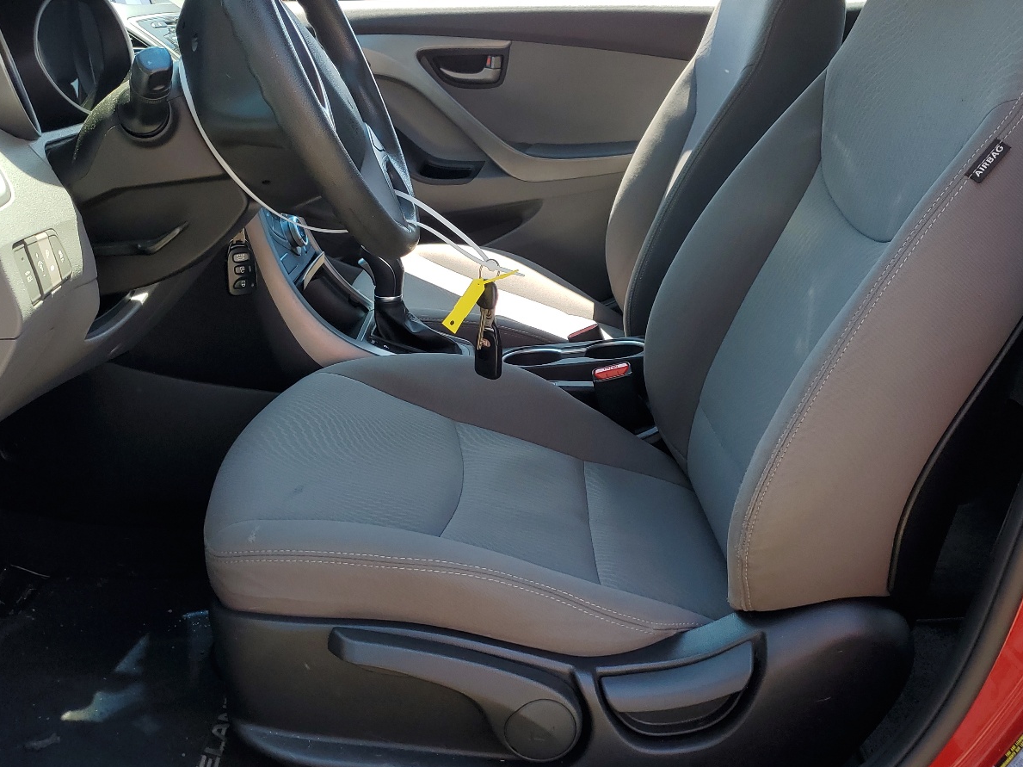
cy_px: 337
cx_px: 515
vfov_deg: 40.6
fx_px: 1034
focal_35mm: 35
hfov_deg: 52.6
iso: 50
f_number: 1.5
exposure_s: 1/455
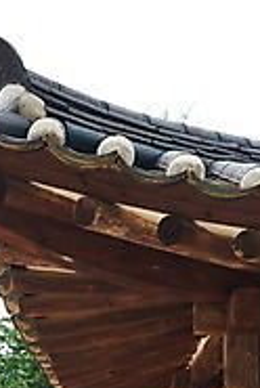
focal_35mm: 67
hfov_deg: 20.2
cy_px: 403
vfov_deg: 27.9
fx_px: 723
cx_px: 53
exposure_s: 1/1600
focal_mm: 31
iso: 640
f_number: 5.6
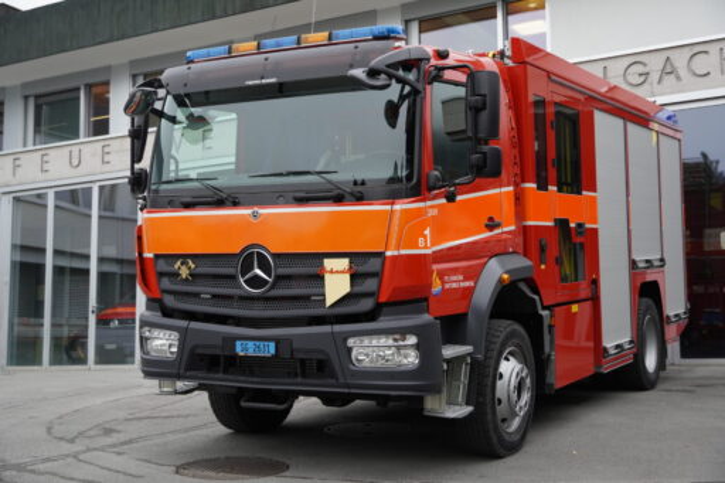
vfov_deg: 27.2
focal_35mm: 50
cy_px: 242
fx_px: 996
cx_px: 362
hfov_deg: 40.0
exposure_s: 1/160
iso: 400
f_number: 4.5
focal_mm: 33
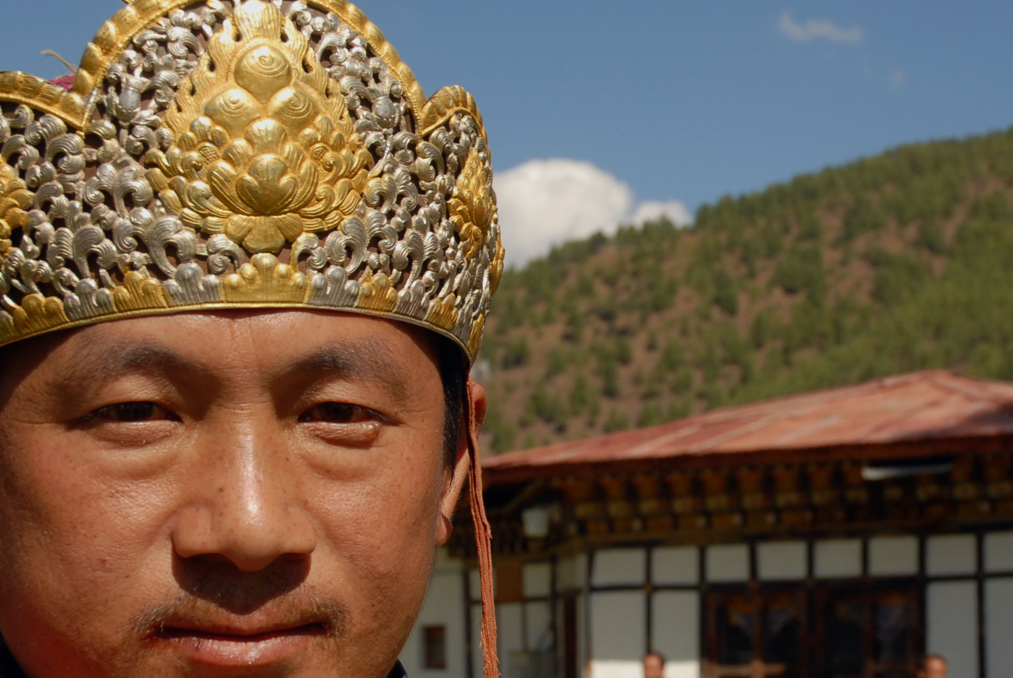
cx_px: 680
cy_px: 479
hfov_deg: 22.7
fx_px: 2508
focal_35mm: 89
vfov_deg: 15.4
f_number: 8
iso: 100
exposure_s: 1/250
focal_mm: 29
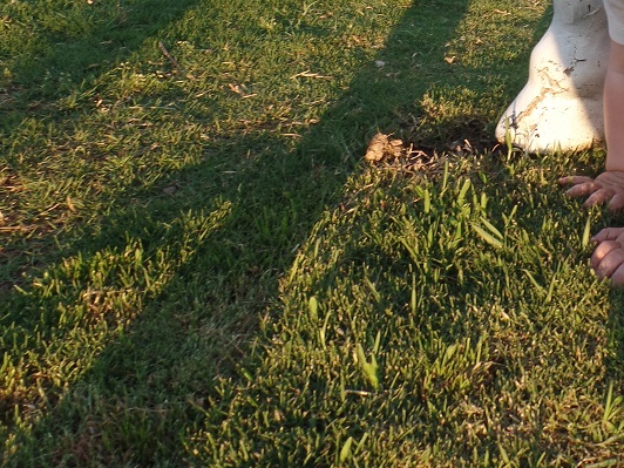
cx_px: 583
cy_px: -5
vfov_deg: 24.8
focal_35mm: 56
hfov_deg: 32.3
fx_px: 1009
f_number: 3.5
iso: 80
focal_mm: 4.1
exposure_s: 1/90
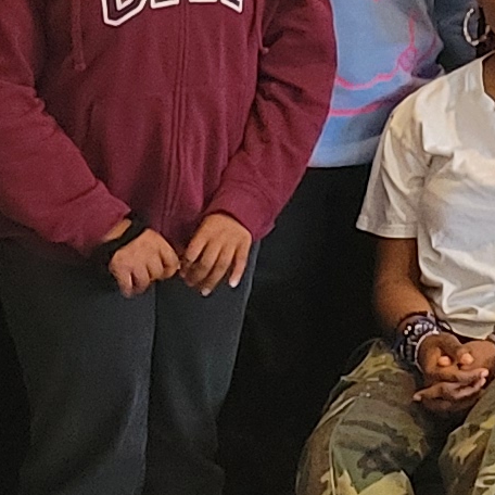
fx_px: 3284
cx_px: 1661
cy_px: -800
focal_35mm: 203
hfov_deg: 7.3
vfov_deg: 7.8
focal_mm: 5.4
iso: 250
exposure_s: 1/40
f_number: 1.8
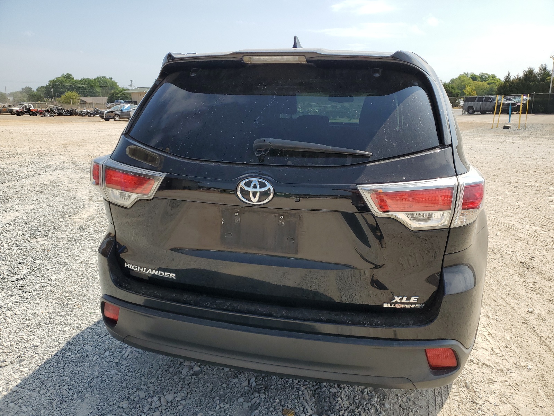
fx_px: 416
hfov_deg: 67.3
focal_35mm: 26
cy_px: 208
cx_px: 277
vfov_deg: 53.1
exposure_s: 1/3333
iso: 50
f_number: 1.5
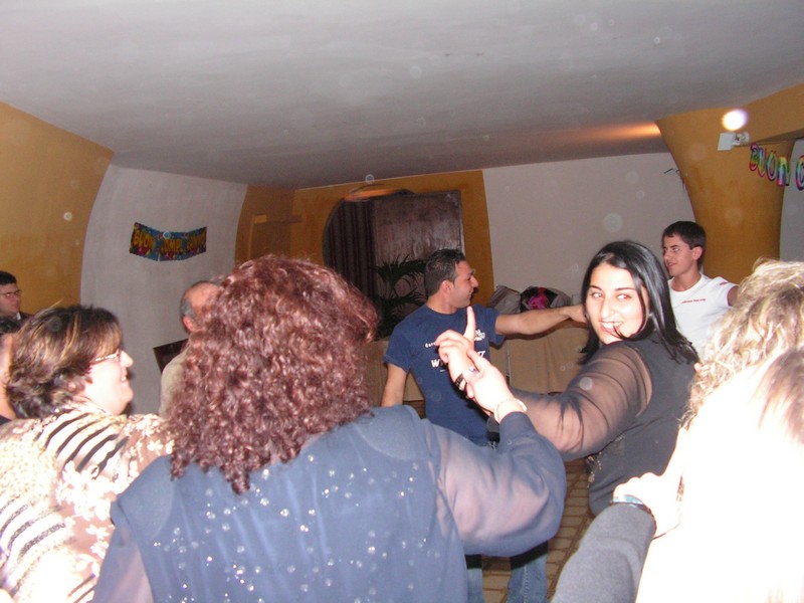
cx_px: 402
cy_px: 302
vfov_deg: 39.7
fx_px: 836
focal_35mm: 36
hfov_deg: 51.4
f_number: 3.2
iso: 200
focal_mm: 6
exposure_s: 1/40
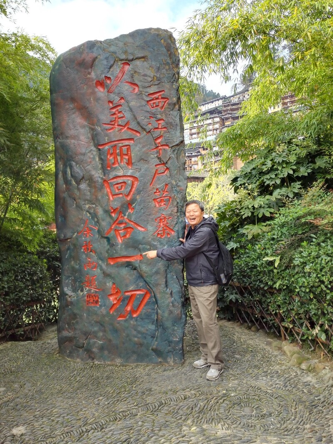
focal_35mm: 29
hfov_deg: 48.2
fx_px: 372
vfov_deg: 61.7
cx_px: 166
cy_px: 222
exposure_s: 1/252
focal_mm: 3.8
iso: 100
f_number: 2
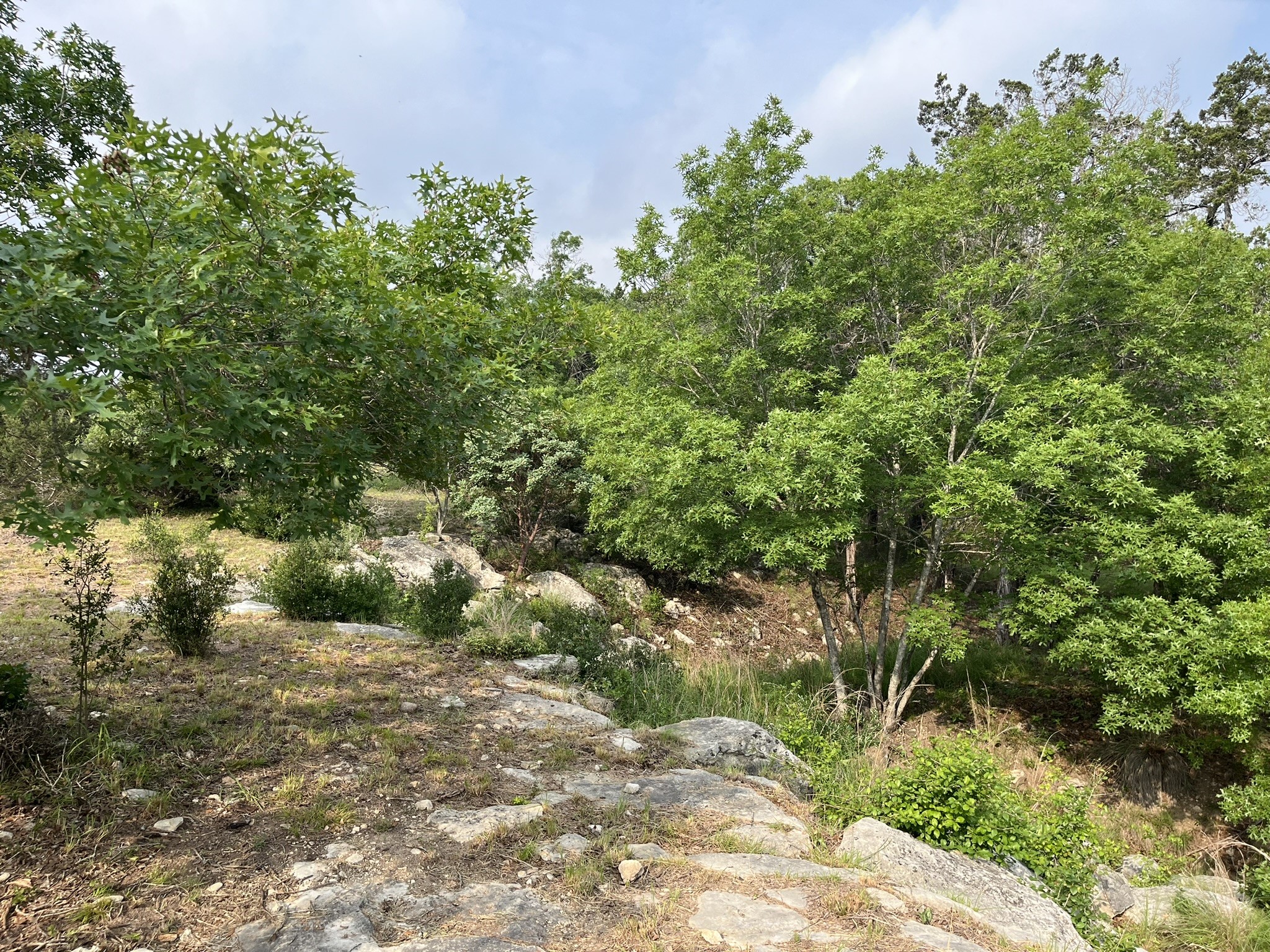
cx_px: 635
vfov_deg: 53.1
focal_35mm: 26
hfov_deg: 67.3
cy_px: 476
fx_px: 954
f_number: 1.6
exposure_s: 1/1558
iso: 50
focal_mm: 5.1
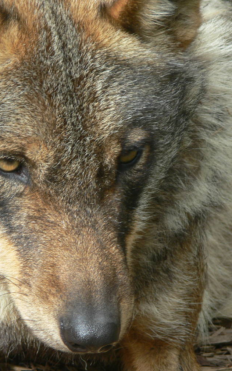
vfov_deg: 3.0
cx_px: 44
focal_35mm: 706
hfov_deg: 1.9
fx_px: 7139
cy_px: 168
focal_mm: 88.8
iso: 80
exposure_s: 1/125
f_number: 5.6
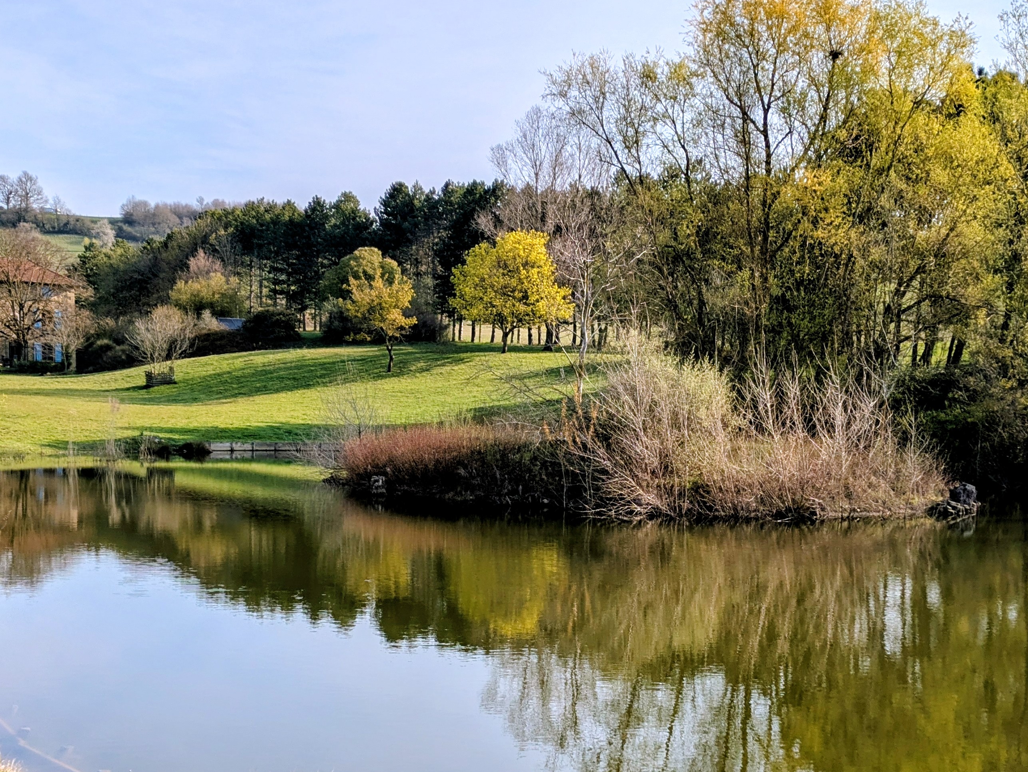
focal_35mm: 45
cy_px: 537
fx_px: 1337
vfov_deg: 31.9
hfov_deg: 41.9
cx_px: 592
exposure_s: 1/2841
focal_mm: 5.43
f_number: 1.89
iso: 45
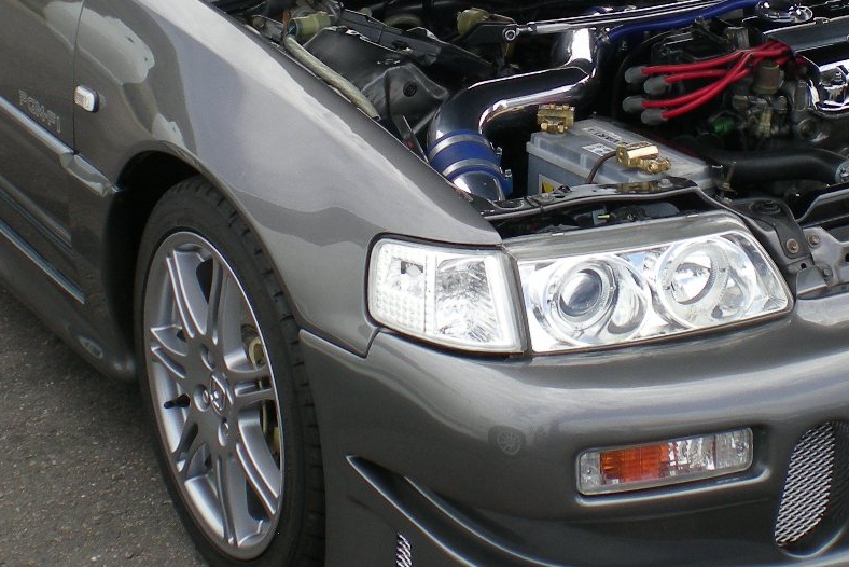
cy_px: 113
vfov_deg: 17.6
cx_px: 546
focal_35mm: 77
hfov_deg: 26.2
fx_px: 1816
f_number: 4.6
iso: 50
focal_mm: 6.3
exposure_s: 1/159
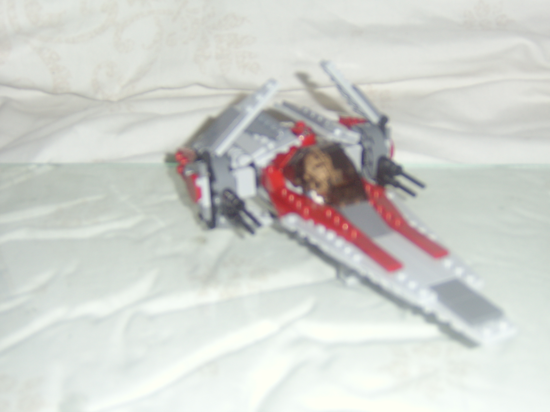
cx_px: 275
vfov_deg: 31.5
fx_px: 731
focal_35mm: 46
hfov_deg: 41.2
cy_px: 206
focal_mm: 11.93
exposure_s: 1/60
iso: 141
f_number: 3.5
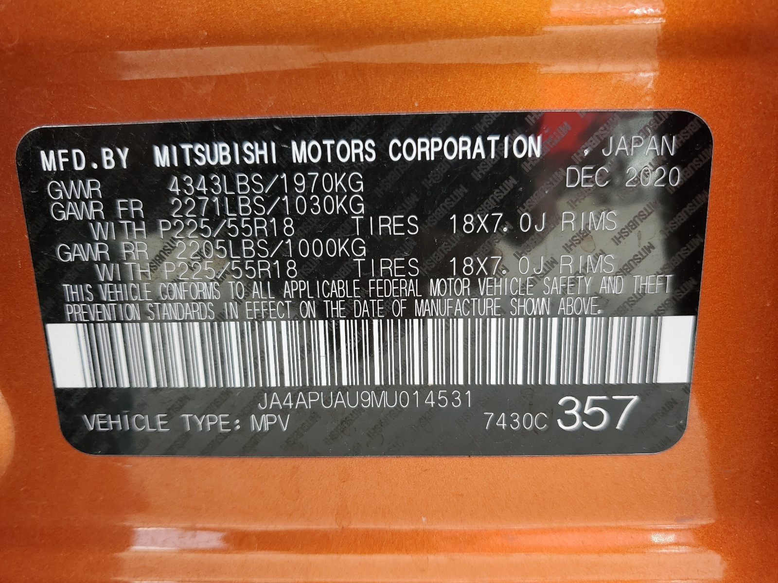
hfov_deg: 67.3
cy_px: 292
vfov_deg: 53.1
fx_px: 584
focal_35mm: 26
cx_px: 389
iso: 50
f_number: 1.5
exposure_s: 1/204
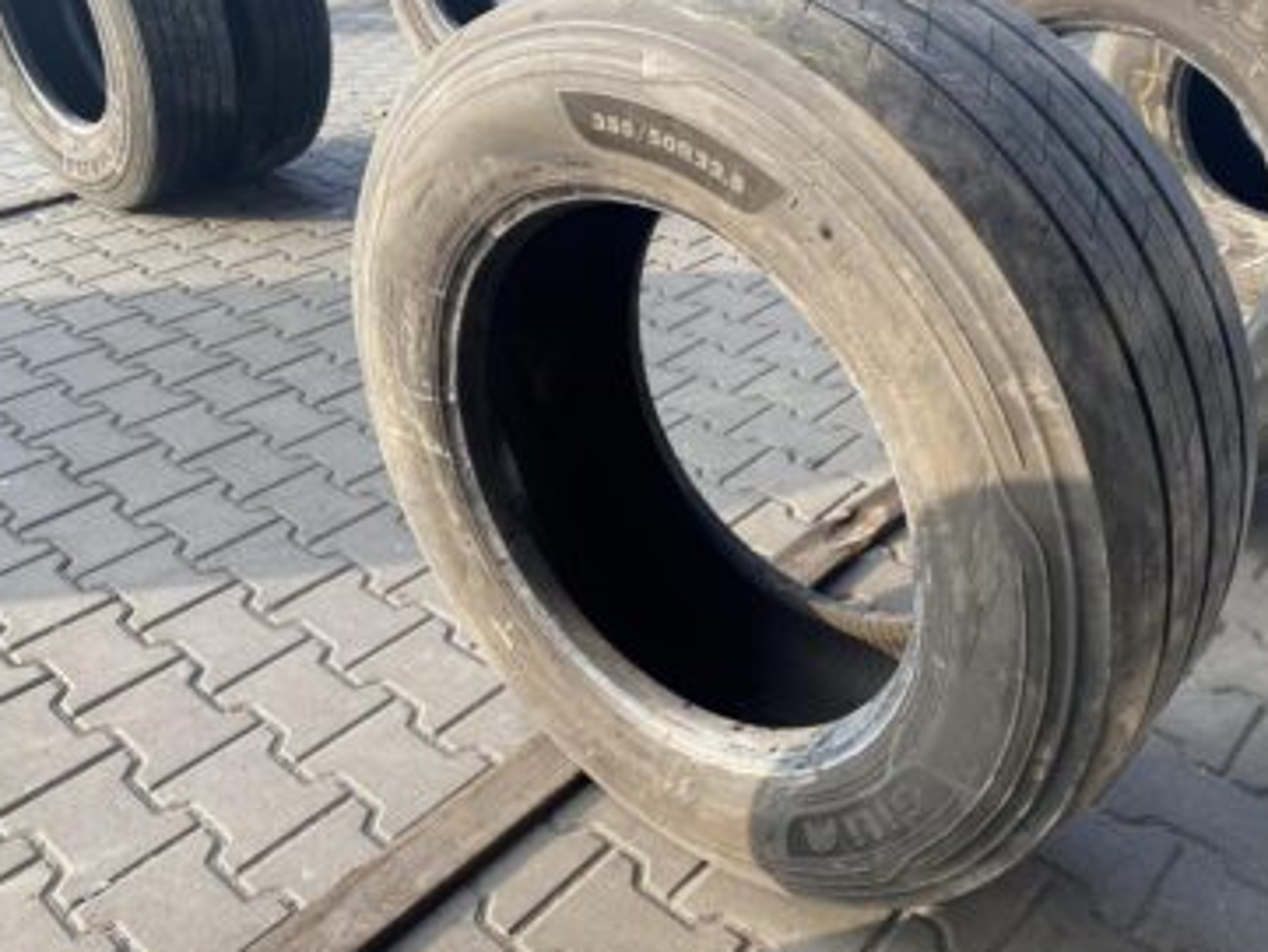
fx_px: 1136
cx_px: 720
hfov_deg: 58.1
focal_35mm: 31
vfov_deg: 45.4
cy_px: 448
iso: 32
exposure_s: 1/152
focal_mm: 4.25
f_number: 1.8
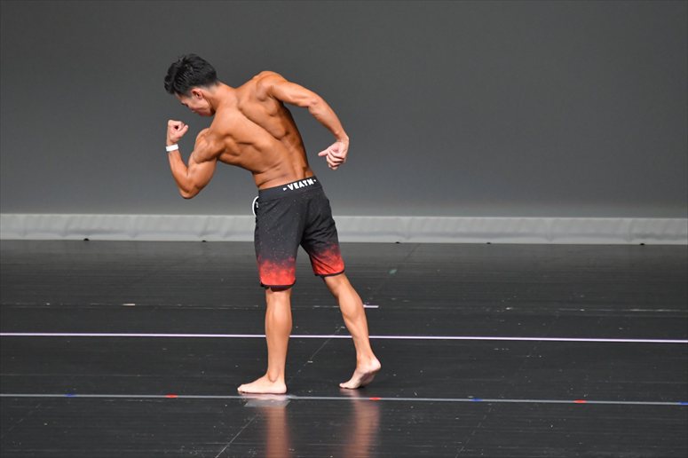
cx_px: 344
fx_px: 7163
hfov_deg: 5.5
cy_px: 229
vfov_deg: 3.7
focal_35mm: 375
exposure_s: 1/400
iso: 5000
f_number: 5.6
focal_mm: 250
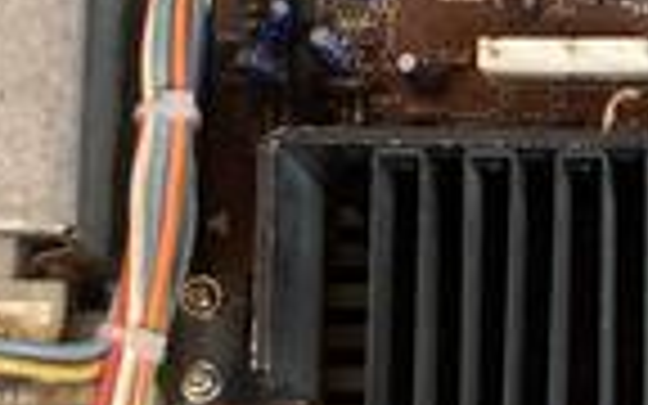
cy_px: 400
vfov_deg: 9.9
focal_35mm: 132
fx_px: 2331
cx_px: 760
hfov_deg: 15.3
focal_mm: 3.99
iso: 160
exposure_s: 1/50
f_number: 1.8
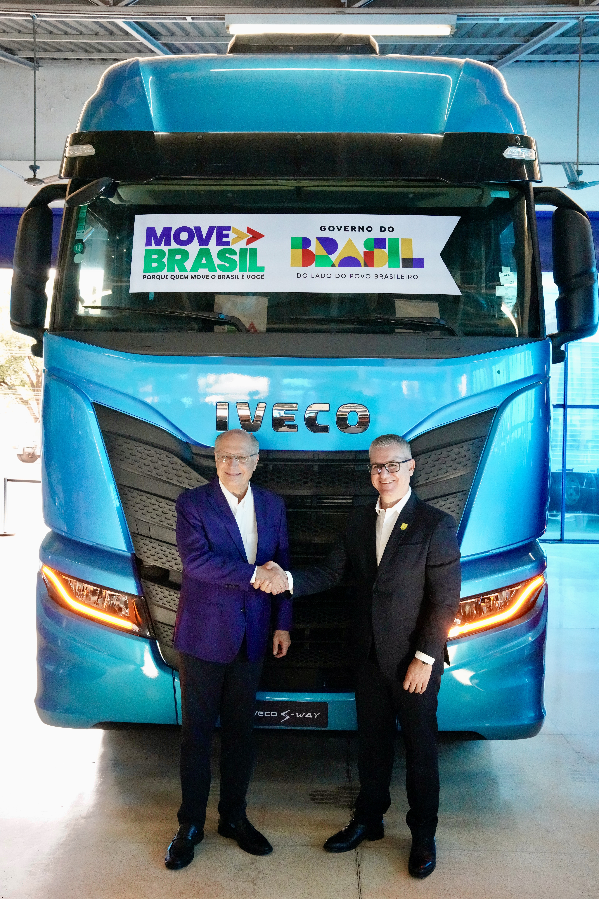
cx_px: 300
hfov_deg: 39.5
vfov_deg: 56.6
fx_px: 834
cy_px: 450
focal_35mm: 33
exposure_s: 1/250
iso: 10000
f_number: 9
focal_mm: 33.4
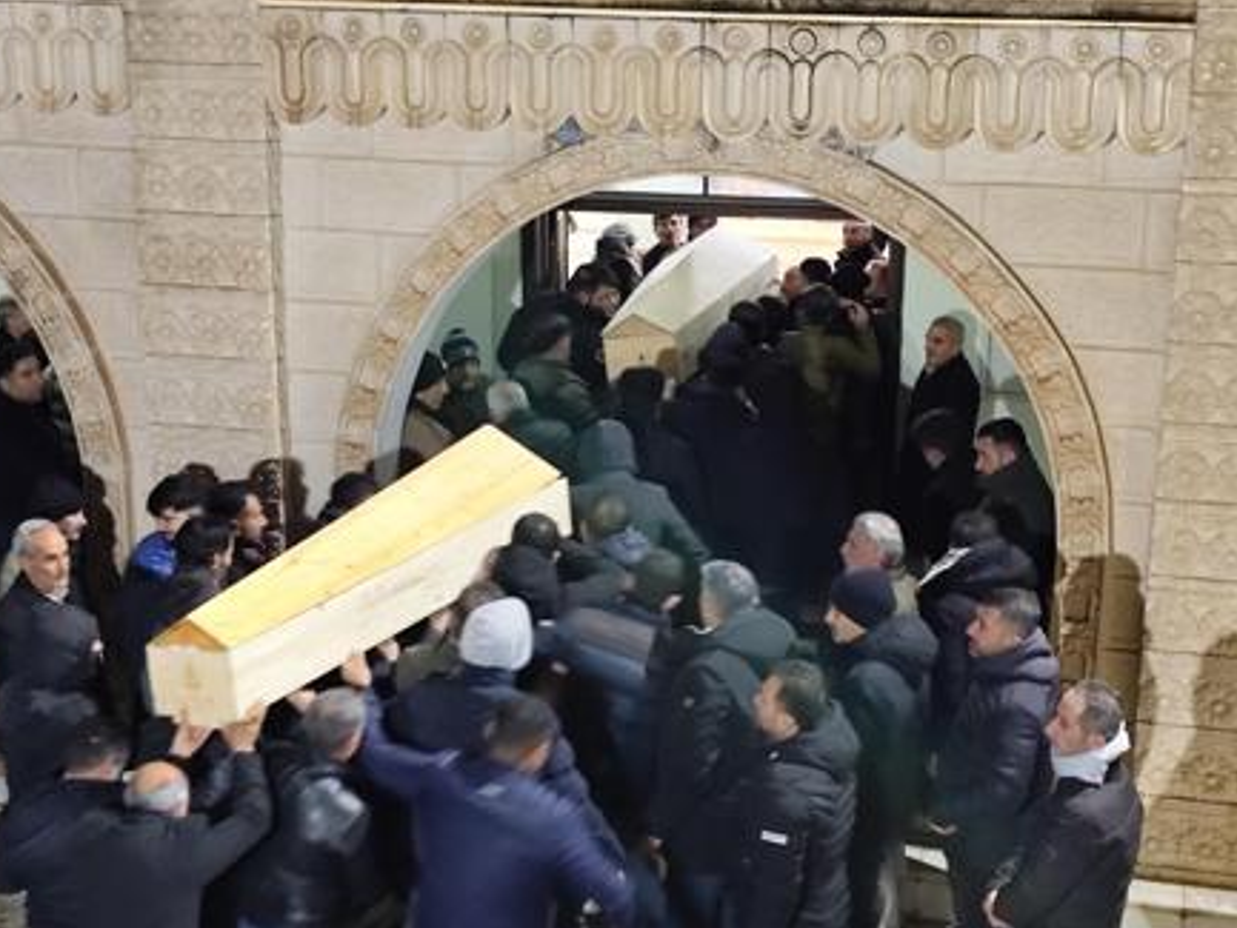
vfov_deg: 25.2
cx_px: 606
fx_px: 2073
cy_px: 511
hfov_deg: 33.2
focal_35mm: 58
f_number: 1.65
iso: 1000
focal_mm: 6.14
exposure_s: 1/20
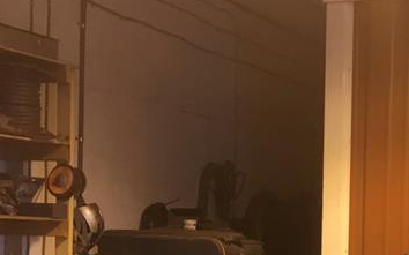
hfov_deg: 21.6
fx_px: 1059
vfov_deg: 13.3
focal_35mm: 95
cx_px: 334
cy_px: 317
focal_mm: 3.3
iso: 64
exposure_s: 1/30
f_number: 2.4
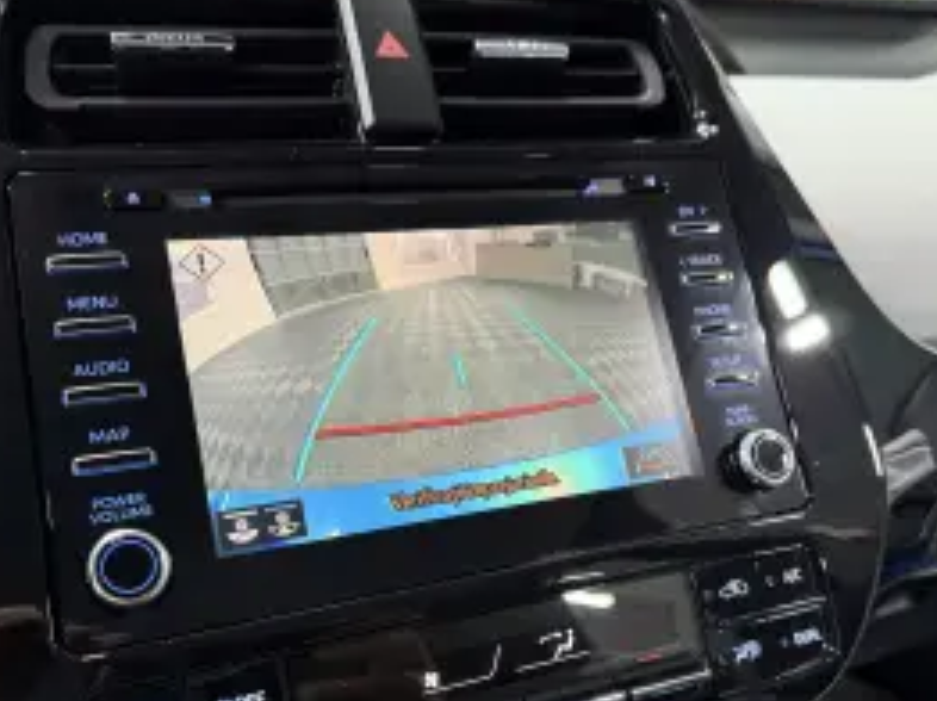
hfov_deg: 55.3
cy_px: 429
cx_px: 519
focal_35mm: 33
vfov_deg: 42.6
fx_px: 892
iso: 640
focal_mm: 6.76
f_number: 1.78
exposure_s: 1/50
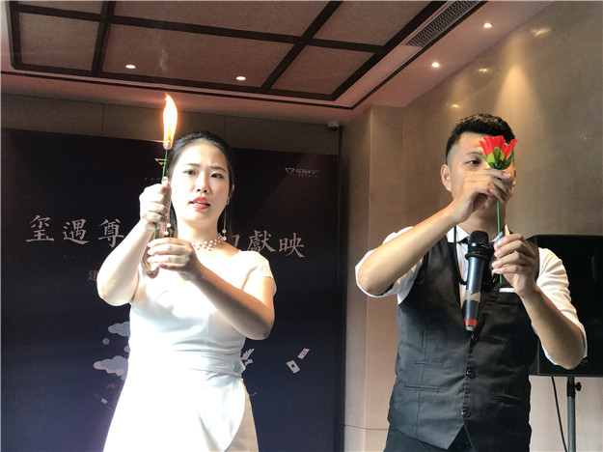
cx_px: 302
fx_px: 992
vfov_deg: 25.6
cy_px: 226
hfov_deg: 33.8
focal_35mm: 57
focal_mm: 6.6
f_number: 2.8
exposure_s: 1/50
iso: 125
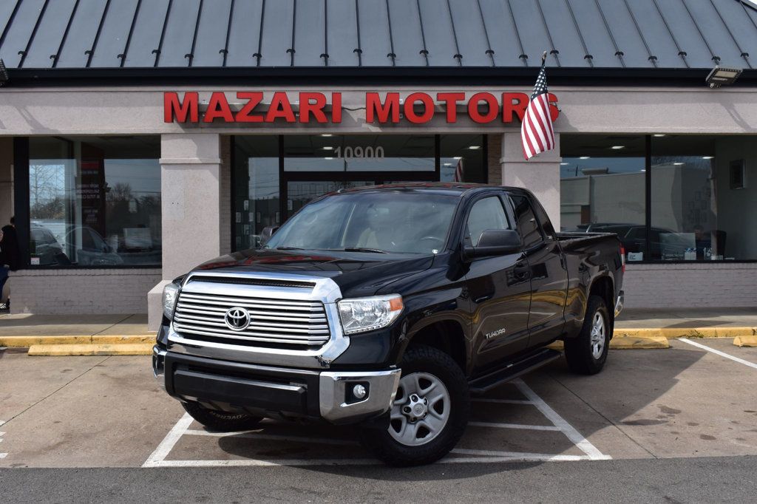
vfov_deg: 33.0
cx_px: 378
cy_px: 252
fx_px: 851
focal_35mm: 40
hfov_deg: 47.9
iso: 320
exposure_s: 1/500
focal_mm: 27
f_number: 11
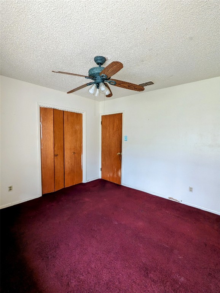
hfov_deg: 78.2
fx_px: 135
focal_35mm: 16
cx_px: 110
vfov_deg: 94.4
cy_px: 146
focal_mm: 2.35
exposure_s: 1/26
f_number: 2.2
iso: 149
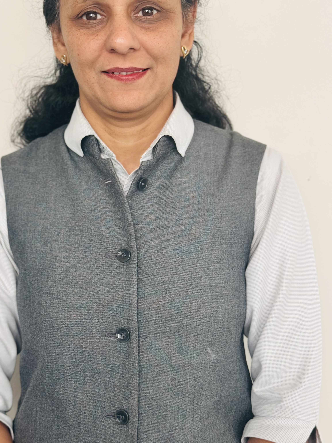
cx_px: 132
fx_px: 806
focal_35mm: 63
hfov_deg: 23.2
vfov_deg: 30.7
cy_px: 184
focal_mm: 6.86
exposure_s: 1/110
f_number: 1.78
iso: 100
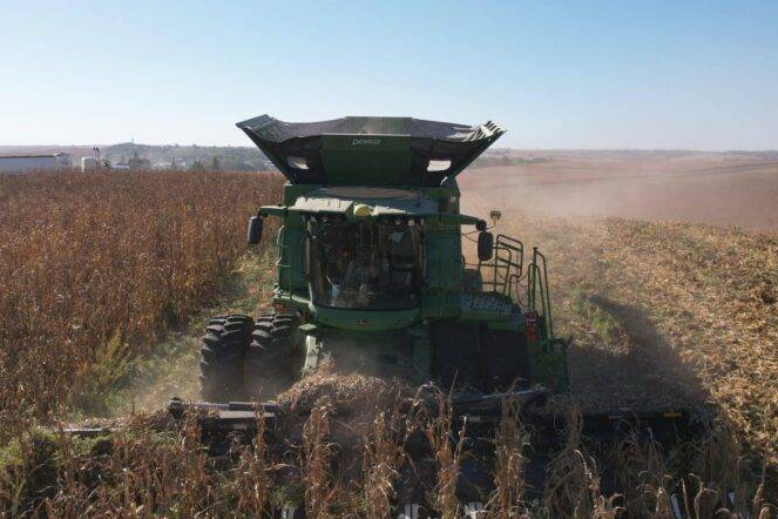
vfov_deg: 38.7
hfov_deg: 55.7
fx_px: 735
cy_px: 212
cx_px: 356
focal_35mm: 34
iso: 120
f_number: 2.8
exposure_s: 1/320
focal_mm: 8.38
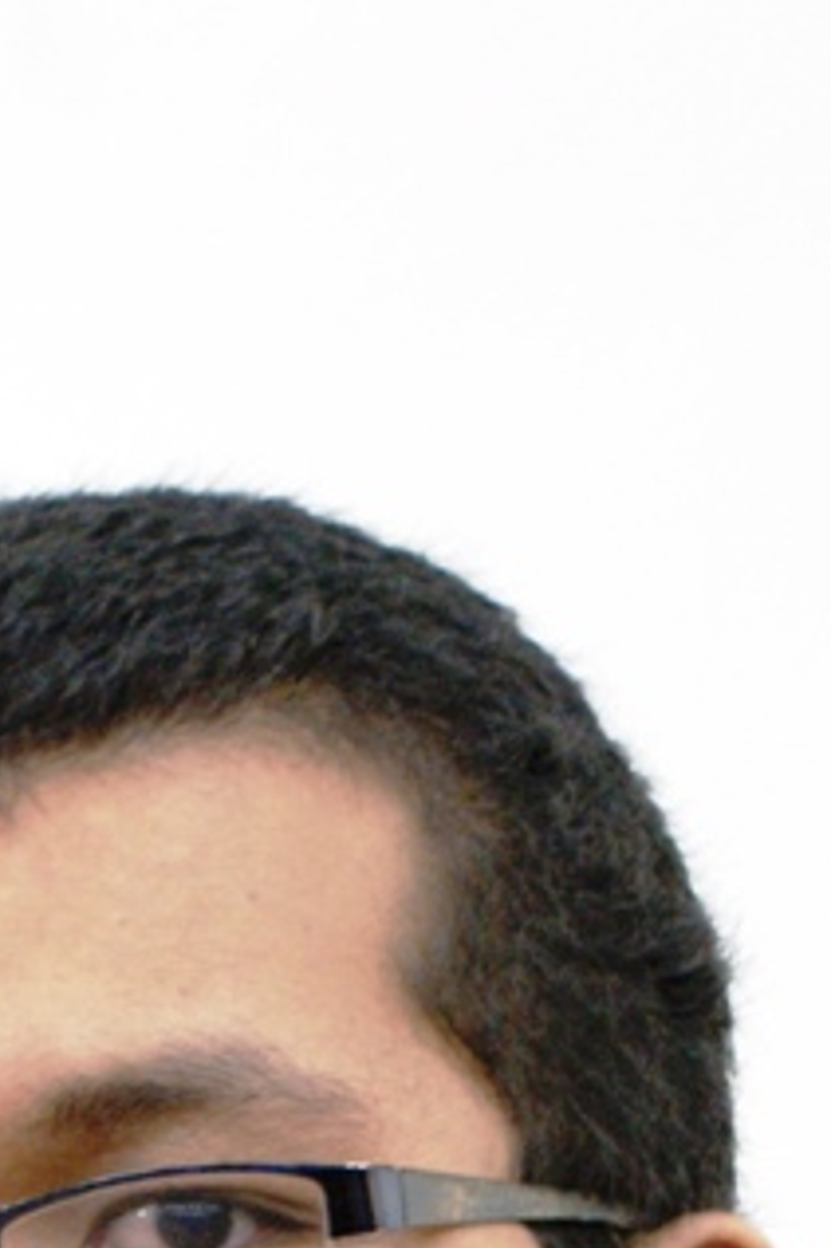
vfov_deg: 12.9
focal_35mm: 152
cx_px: 93
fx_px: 5284
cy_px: 1724
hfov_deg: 9.0
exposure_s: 1/5
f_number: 5.6
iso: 400
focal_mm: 35
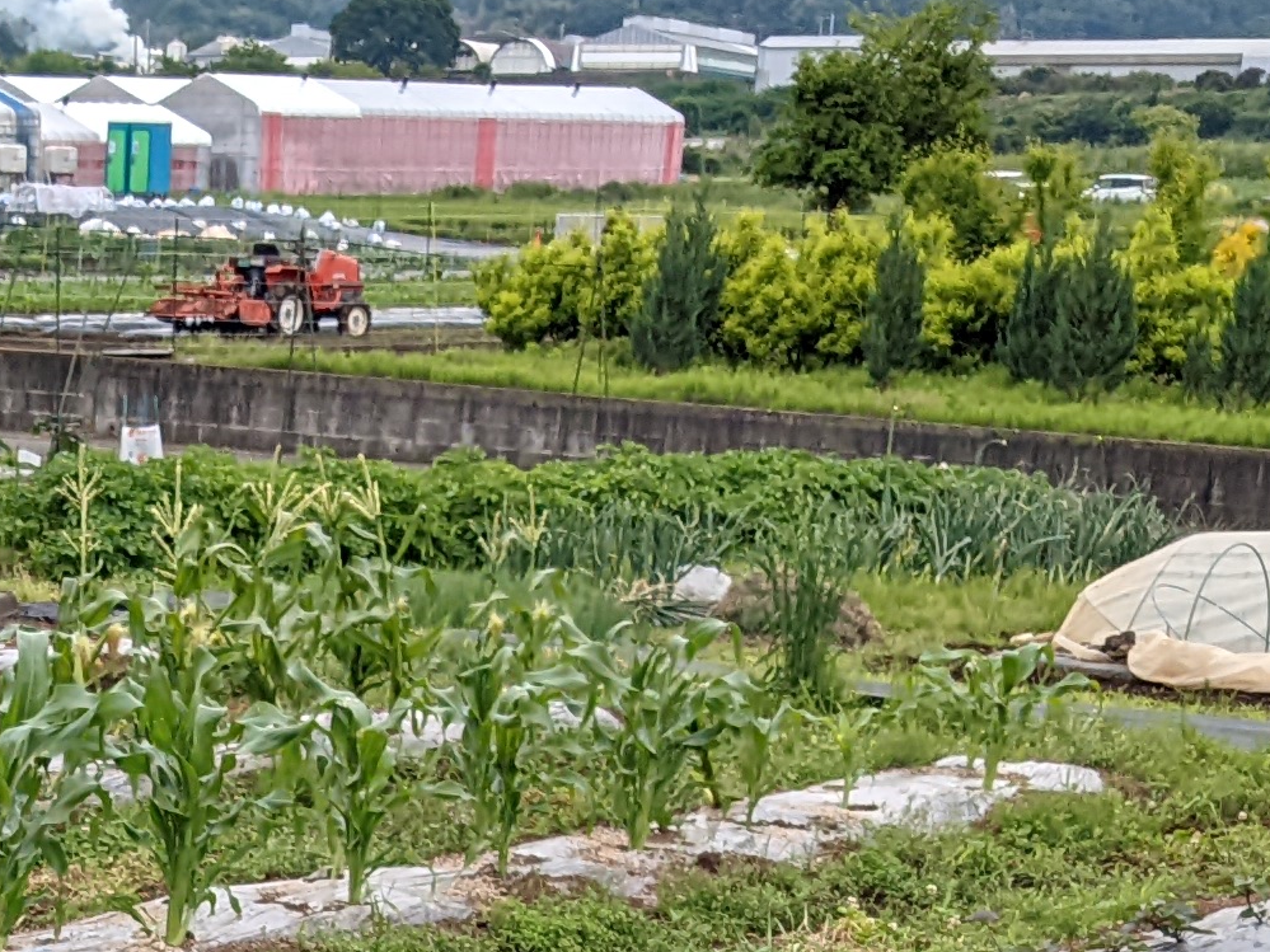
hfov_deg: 17.2
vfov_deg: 12.3
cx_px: -258
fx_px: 3999
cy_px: 1796
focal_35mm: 109
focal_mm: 4.38
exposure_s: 1/935
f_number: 1.73
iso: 44
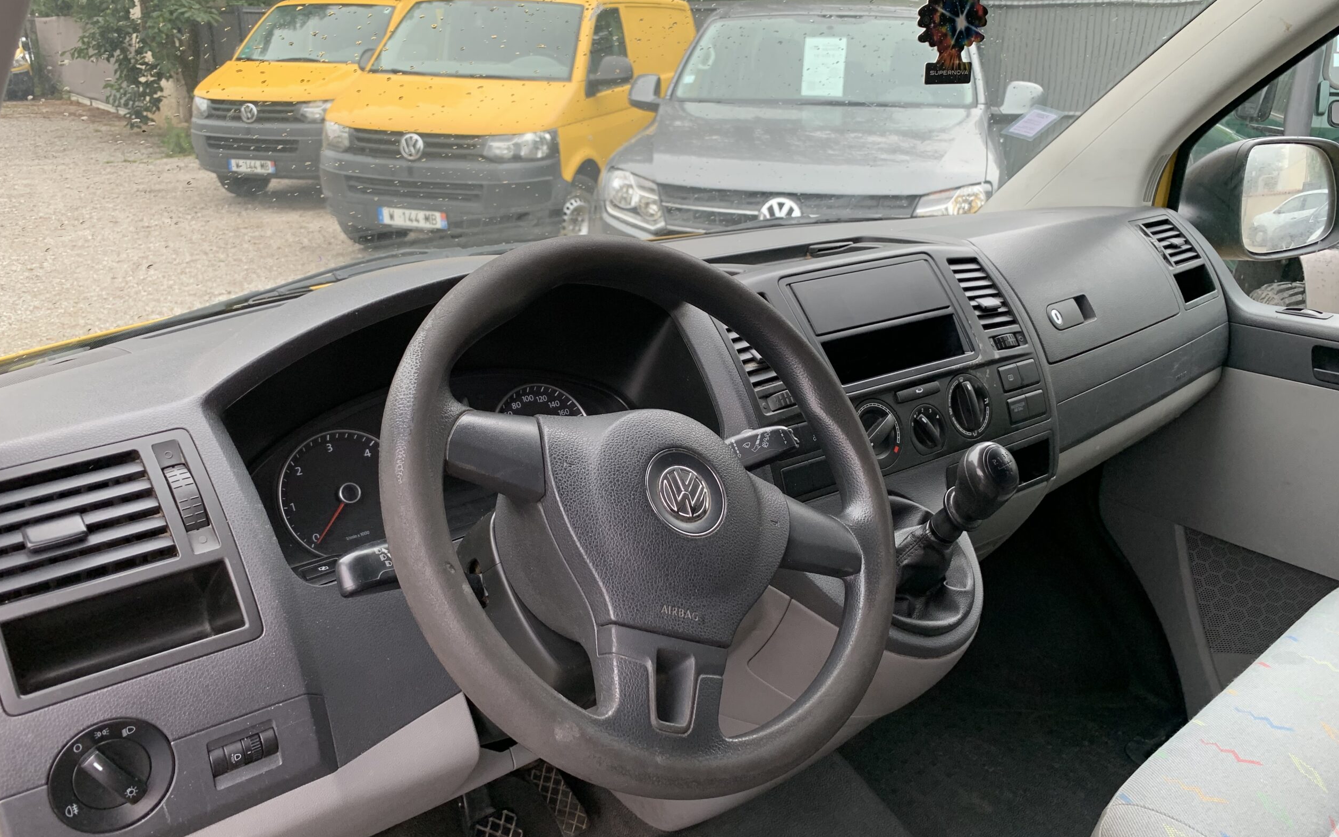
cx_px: 660
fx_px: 1022
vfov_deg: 44.5
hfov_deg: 66.5
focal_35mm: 28
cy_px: 416
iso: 100
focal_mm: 4.25
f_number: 1.8
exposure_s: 1/87
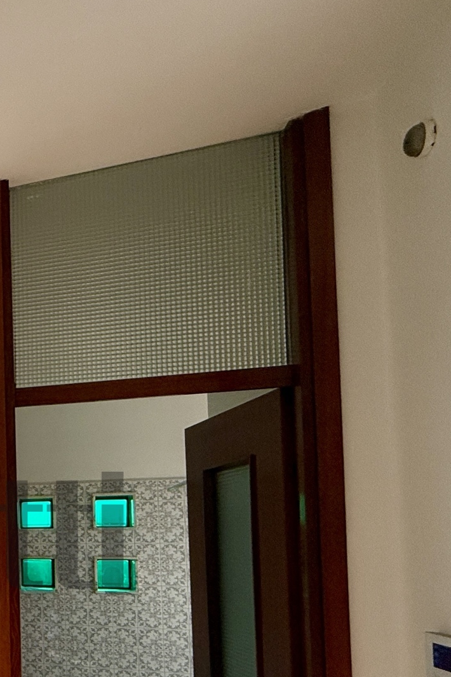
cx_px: -283
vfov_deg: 51.9
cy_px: 514
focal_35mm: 35
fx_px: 658
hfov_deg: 24.9
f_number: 2.2
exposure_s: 1/99
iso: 80
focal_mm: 2.22
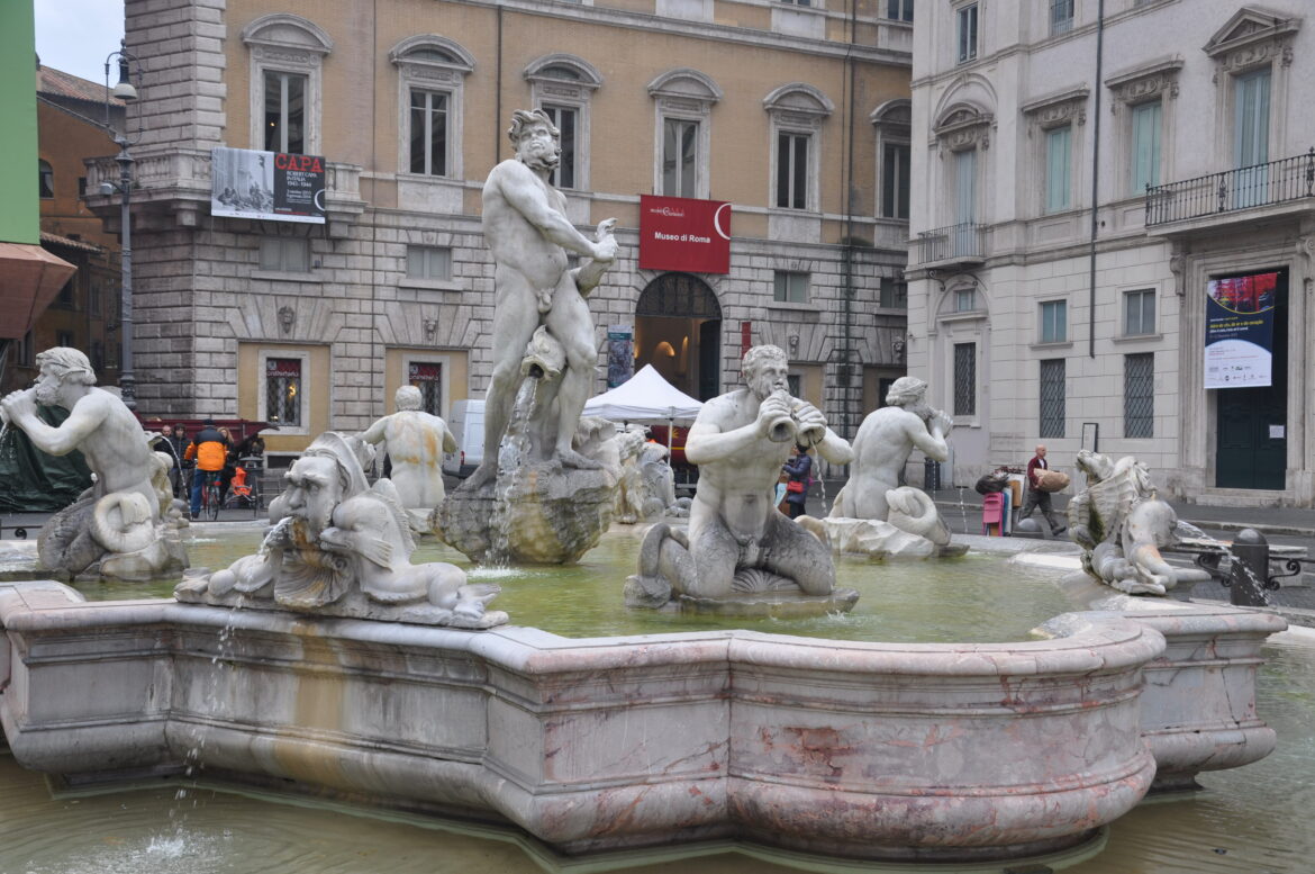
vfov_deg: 31.8
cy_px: 437
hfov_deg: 46.4
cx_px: 658
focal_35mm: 42
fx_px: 1532
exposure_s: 1/160
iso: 200
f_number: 6.3
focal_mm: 28
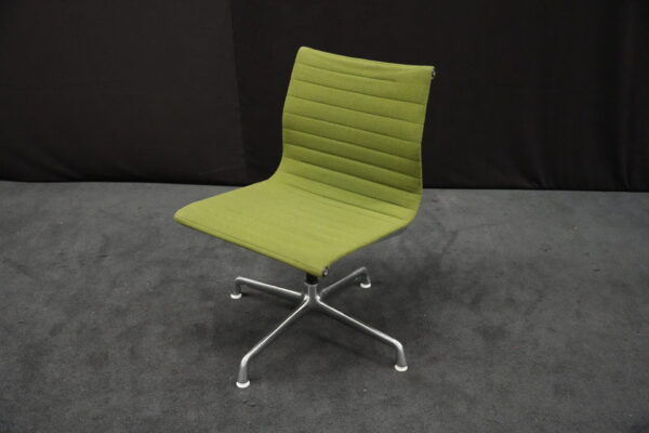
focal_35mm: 34
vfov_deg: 38.9
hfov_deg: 55.8
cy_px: 216
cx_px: 324
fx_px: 613
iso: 12800
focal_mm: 34
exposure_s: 1/125
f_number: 4
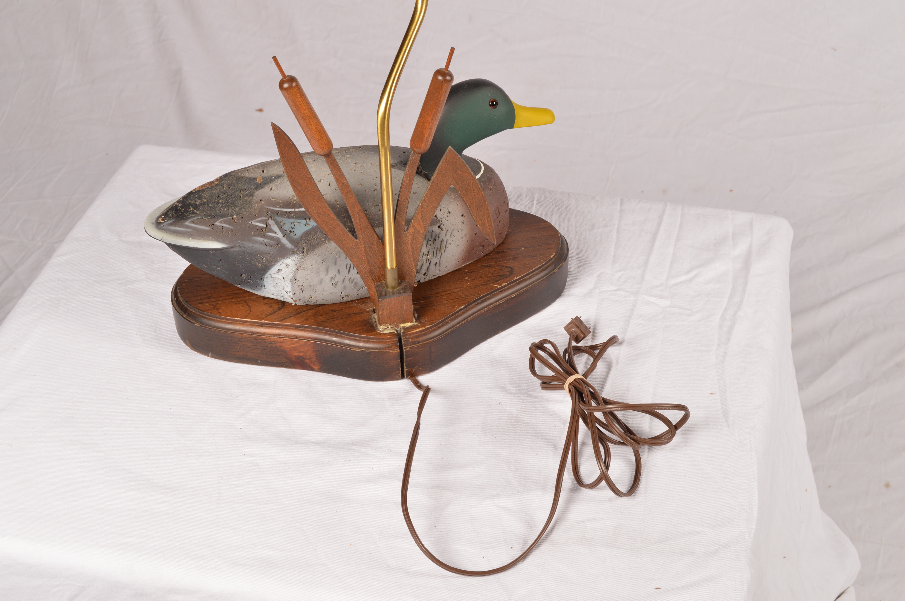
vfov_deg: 22.6
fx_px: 1507
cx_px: 452
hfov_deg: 33.4
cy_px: 300
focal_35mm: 60
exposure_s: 1/125
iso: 200
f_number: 10
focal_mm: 40
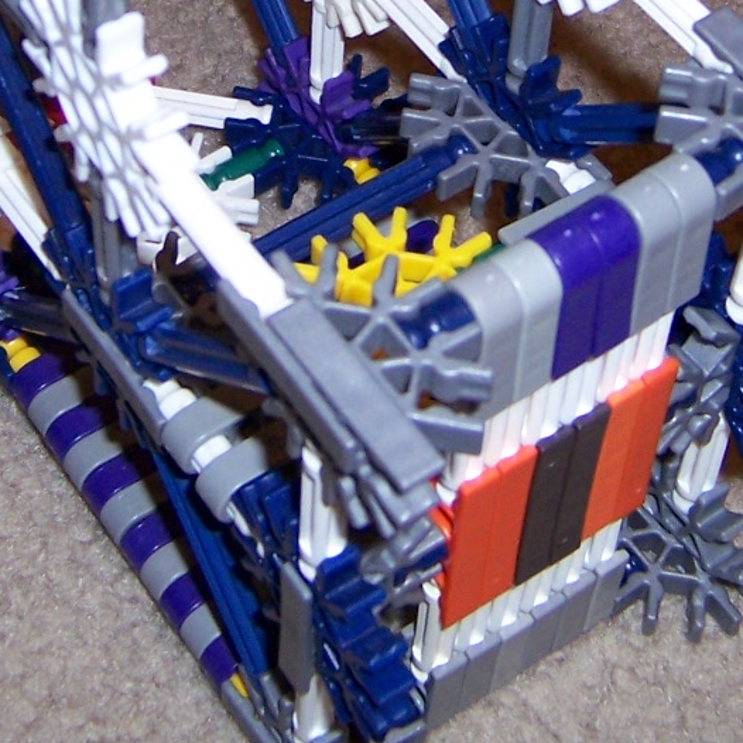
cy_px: -78
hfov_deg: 20.1
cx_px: 233
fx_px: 2088
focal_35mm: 86
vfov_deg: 19.3
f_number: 2.8
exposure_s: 1/60
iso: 140
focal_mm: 5.5
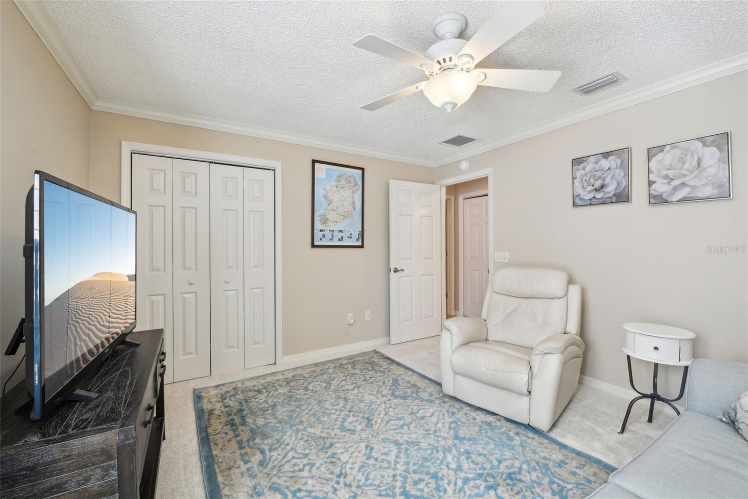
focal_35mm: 14
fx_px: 291
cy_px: 250
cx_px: 374
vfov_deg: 81.2
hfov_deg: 104.3
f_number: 8
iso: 400
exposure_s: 1/8
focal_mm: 14
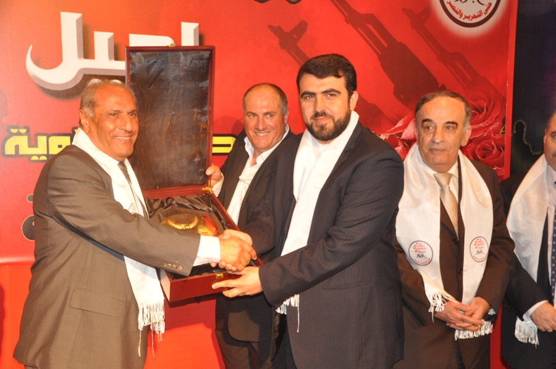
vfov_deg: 29.8
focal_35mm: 45
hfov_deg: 43.6
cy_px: 184
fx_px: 694
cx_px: 278
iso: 1600
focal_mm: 30
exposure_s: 1/60
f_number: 5
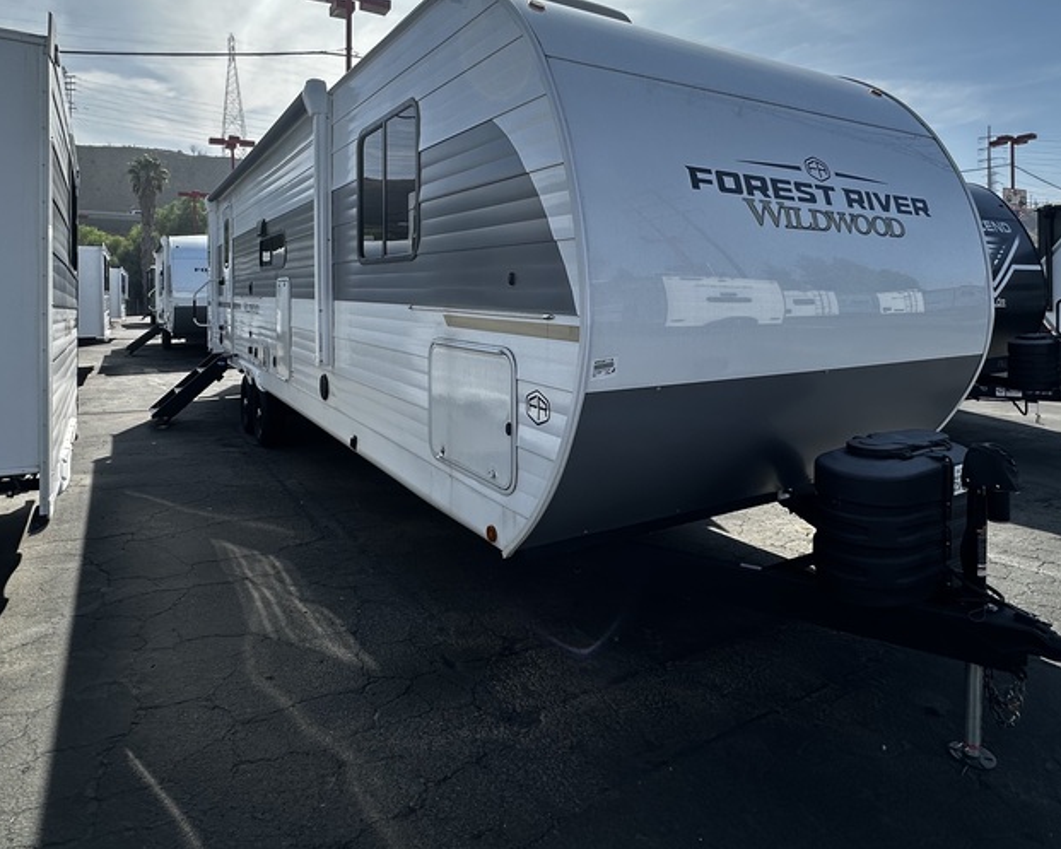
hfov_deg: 75.0
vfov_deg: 62.0
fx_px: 691
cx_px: 533
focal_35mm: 22
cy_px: 304
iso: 50
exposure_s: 1/1575
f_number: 2.2
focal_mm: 2.22
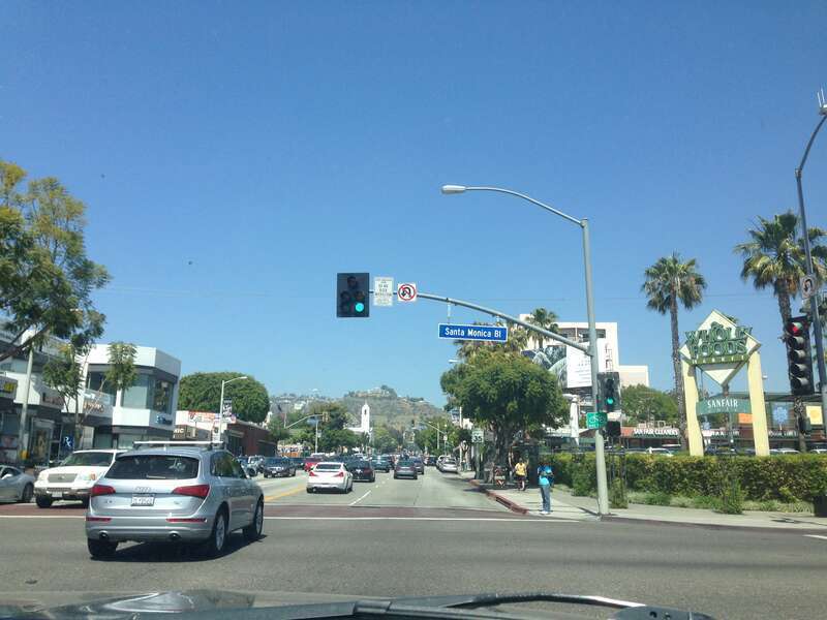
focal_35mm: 33
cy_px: 310
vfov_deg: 42.9
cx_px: 414
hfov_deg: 55.4
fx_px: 788
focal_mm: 4.12
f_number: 2.4
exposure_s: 1/1063
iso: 50
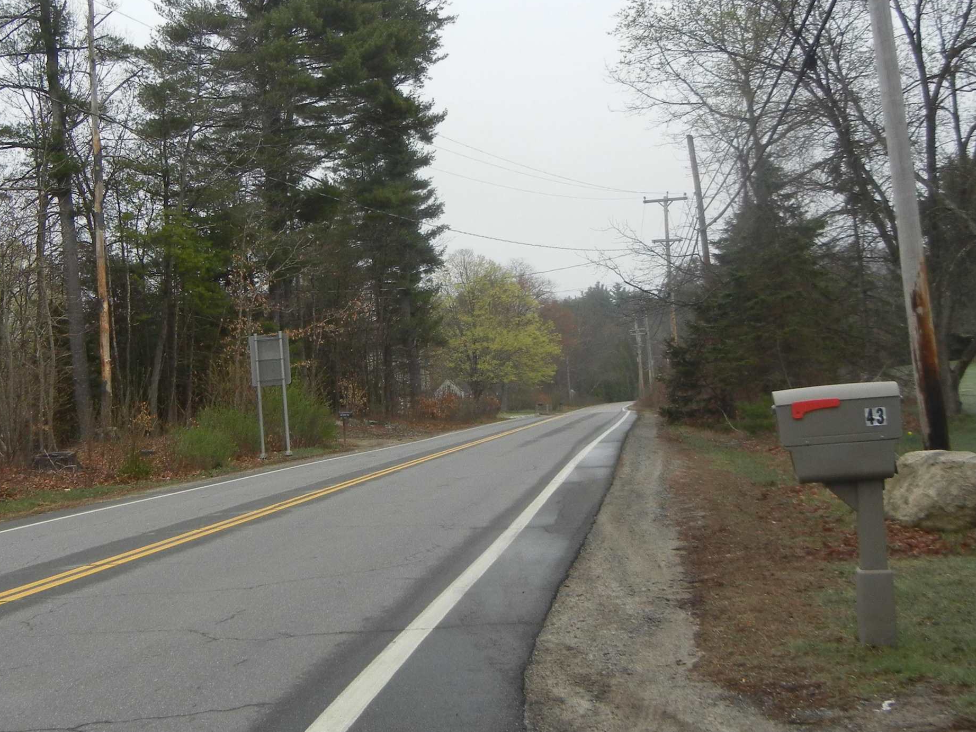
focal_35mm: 50
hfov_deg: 37.8
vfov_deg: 29.1
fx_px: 1410
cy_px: 384
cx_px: 340
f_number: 3.5
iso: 160
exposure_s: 1/373
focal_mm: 5.4
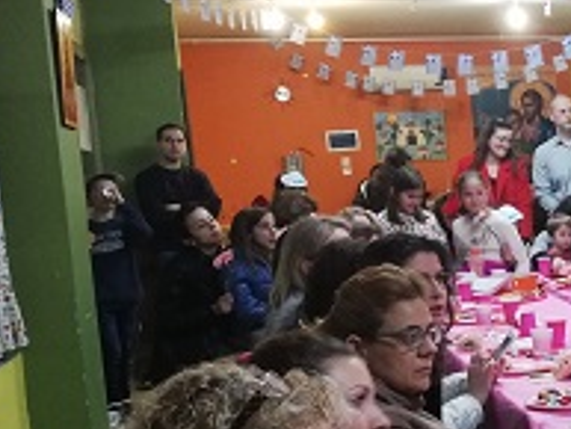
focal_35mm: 70
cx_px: 707
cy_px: 265
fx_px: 1155
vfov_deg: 21.0
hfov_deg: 24.7
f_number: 2.2
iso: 400
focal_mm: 3.81
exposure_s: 1/25
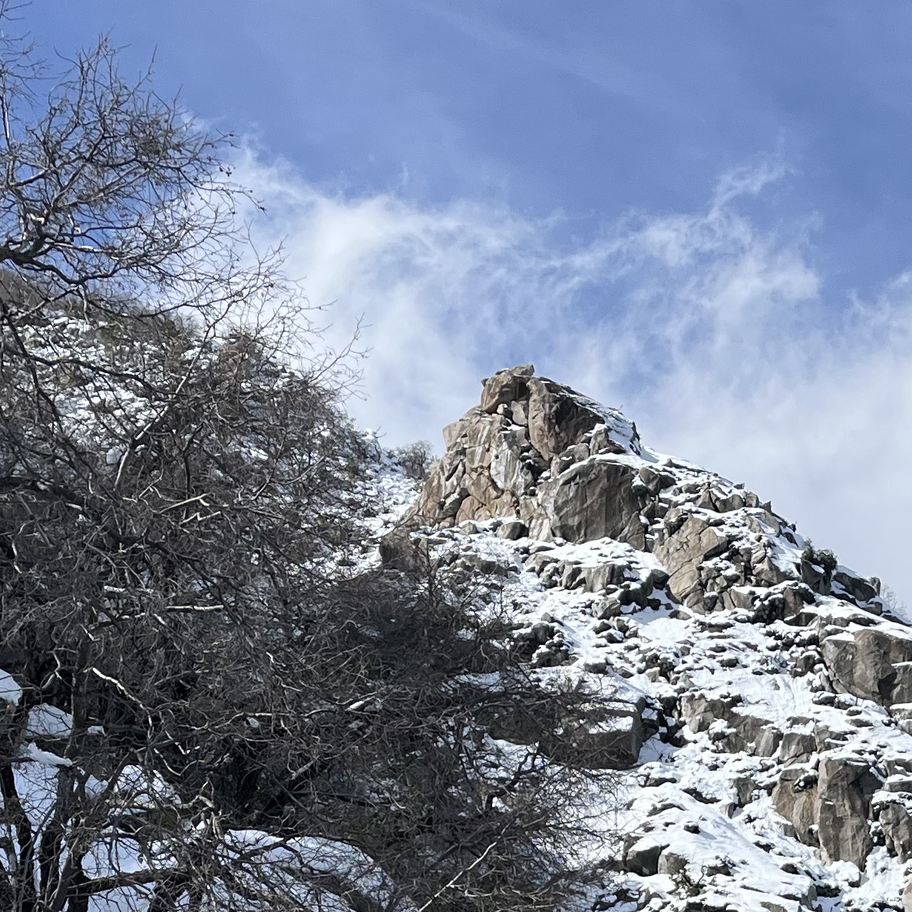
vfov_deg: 21.0
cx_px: 728
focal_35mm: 78
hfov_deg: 21.9
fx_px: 2325
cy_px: 1036
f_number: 1.6
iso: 50
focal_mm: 5.1
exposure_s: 1/4310
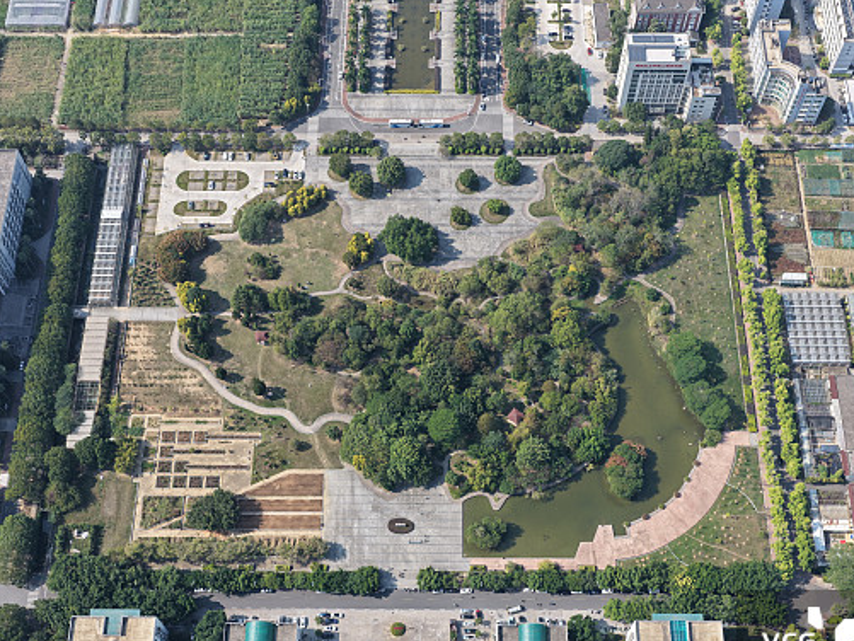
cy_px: 434
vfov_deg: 33.3
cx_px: 435
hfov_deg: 43.8
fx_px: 1061
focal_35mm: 43
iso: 100
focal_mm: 14.45
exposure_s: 1/500
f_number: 3.2
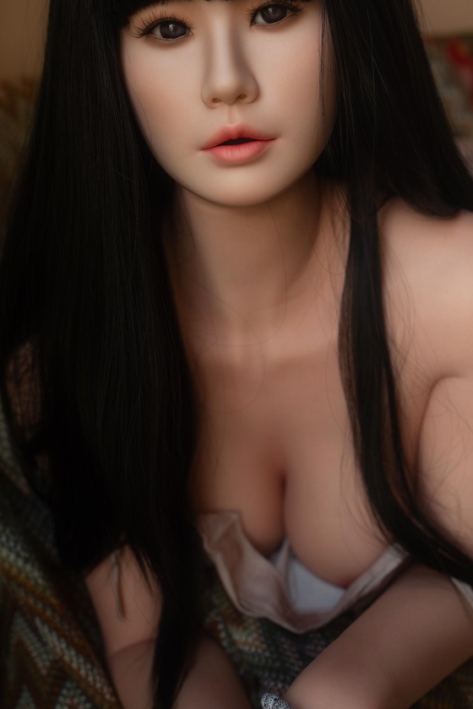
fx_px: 985
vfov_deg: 39.1
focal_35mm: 50
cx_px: 238
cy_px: 235
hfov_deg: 27.0
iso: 100
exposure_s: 1/125
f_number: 2.8
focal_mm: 35
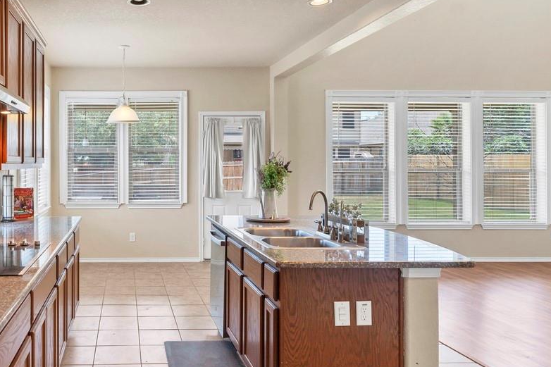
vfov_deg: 44.8
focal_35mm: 29
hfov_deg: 59.7
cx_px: 128
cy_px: 159
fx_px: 444
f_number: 7.1
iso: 100
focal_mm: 14
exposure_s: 1/6
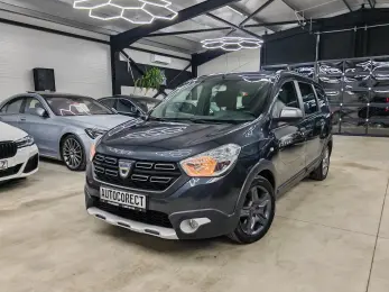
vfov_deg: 51.3
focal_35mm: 27
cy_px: 146
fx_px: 303
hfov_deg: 65.3
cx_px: 201
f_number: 1.6
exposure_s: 1/100
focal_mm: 5.4
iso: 125
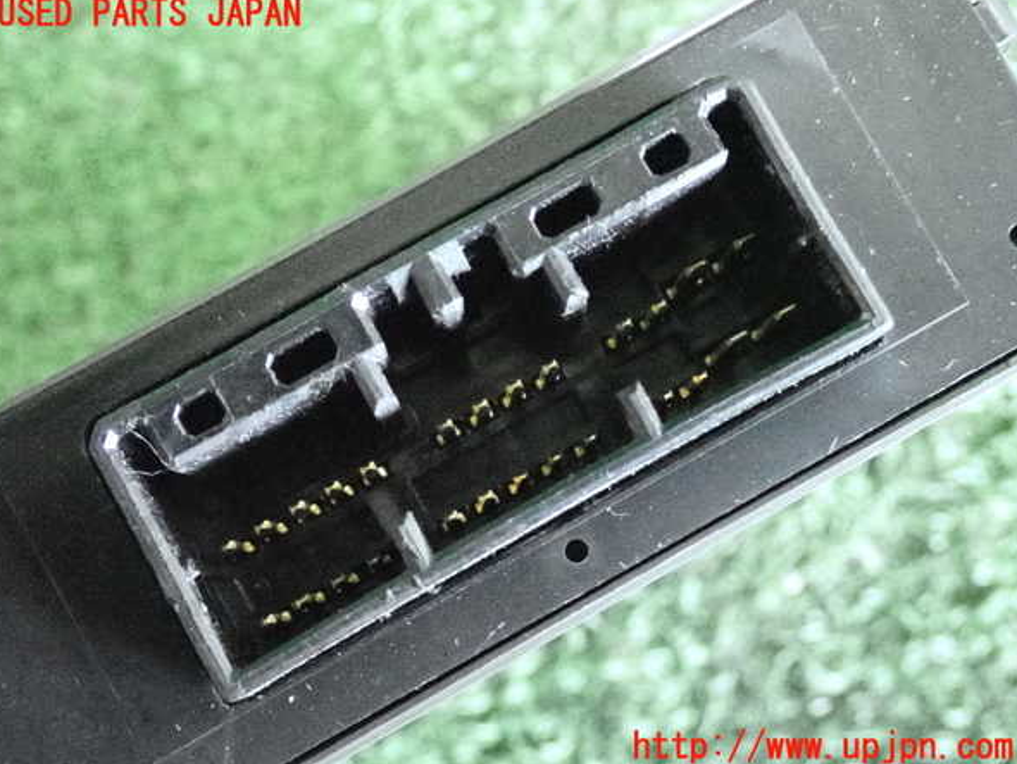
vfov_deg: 23.3
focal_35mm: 63
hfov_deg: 30.7
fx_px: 1852
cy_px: 381
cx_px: 505
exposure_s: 1/125
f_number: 3.6
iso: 10000
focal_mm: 11.09
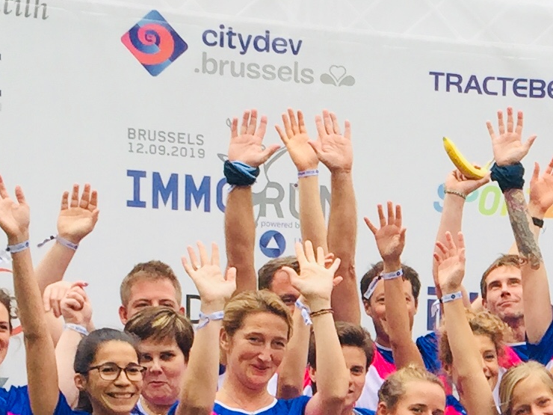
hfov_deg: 14.6
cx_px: 761
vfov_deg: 11.3
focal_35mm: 128
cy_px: 505
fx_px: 2045
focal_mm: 4.15
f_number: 2.2
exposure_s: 1/278
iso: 32
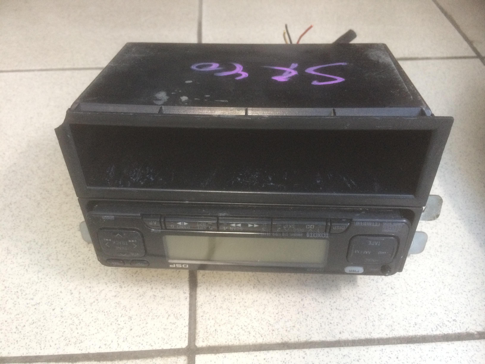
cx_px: 242
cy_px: 182
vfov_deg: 48.2
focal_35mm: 29
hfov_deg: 61.7
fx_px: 406
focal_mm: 4.15
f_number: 2.2
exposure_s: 1/33
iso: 320
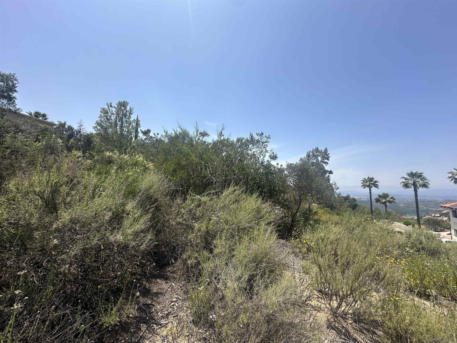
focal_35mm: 14
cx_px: 228
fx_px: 185
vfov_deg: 85.7
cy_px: 172
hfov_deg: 102.1
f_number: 2.2
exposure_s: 1/1887
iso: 50
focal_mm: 2.22
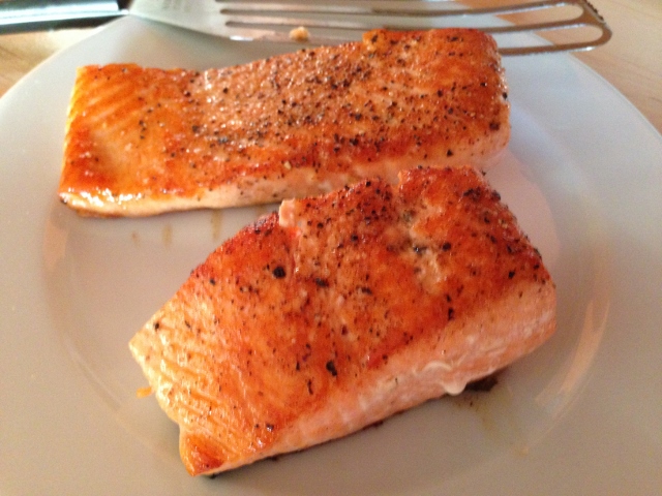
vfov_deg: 42.9
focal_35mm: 33
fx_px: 631
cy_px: 248
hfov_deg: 55.4
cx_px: 331
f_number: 2.4
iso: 400
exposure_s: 1/20
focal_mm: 4.12
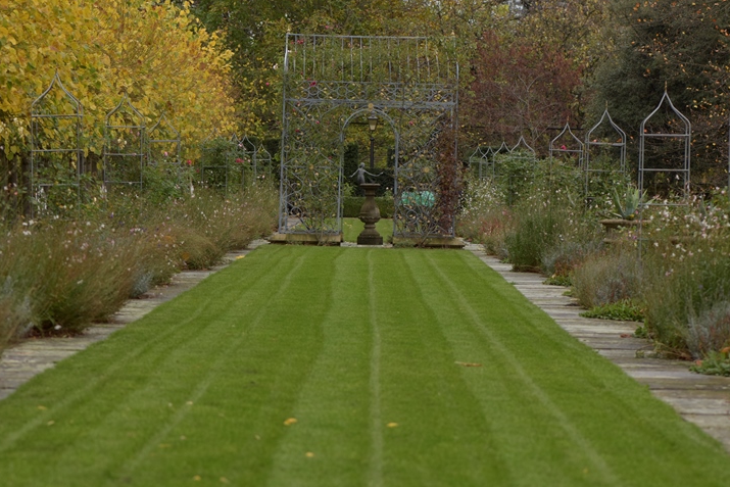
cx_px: 364
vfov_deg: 8.7
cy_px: 244
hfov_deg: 13.0
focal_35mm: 159
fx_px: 3215
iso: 200
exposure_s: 1/200
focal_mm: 105
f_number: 5.6
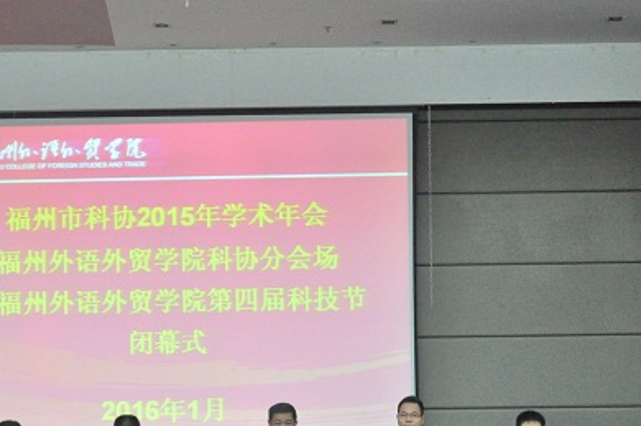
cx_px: 243
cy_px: 360
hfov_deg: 18.1
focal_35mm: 113
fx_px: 2009
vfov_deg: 12.0
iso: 3200
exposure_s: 1/100
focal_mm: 42
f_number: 5
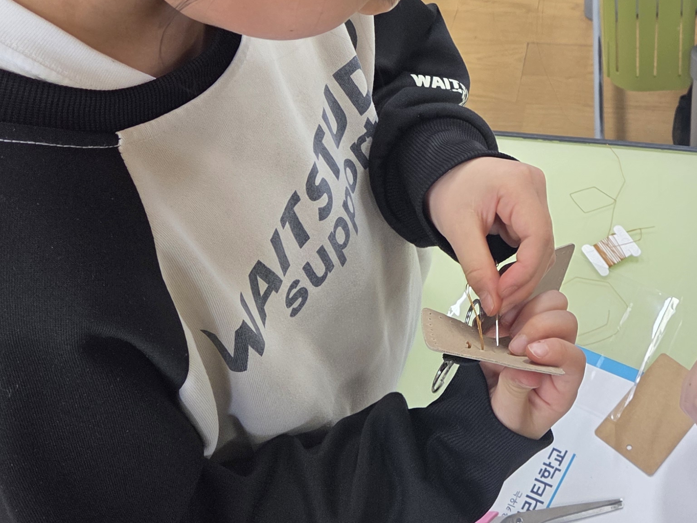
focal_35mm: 60
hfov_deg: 30.8
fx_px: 1208
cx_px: 625
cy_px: 57
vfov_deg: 23.8
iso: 200
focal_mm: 5.4
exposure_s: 1/120
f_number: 1.8
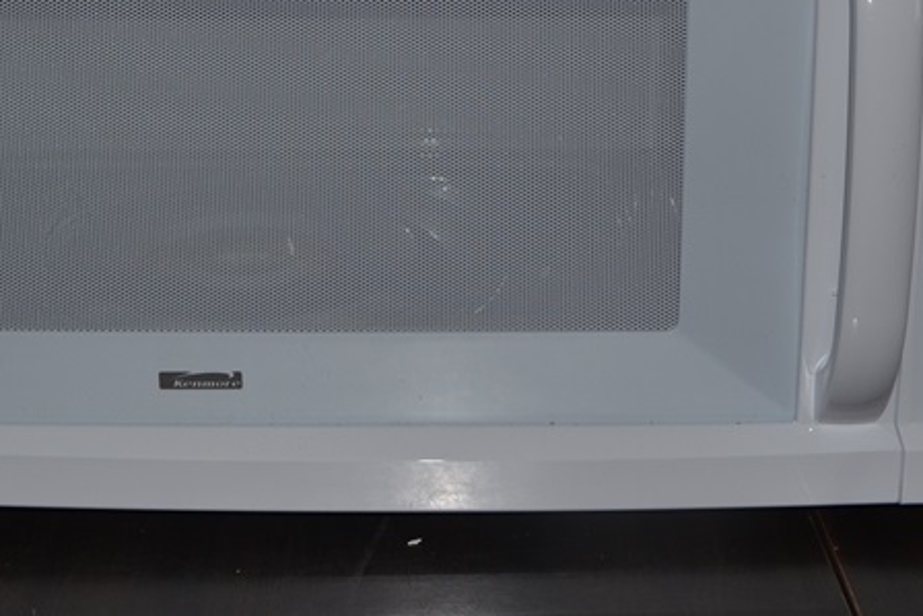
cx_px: 406
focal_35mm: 67
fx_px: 1718
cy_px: -30
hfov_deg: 30.0
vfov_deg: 19.6
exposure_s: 1/60
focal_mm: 20
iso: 100
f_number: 8
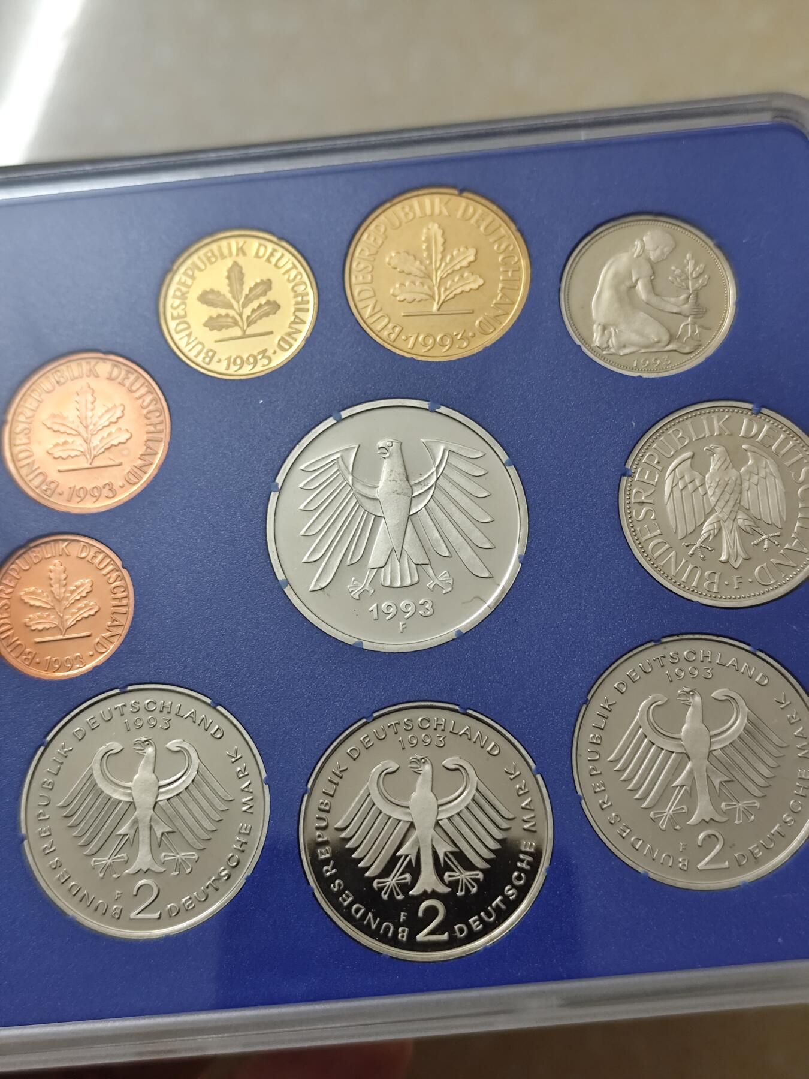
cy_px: 540
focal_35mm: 46
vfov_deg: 41.2
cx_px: 404
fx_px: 1433
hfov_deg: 31.5
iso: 800
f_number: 1.65
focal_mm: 6.14
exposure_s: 1/25
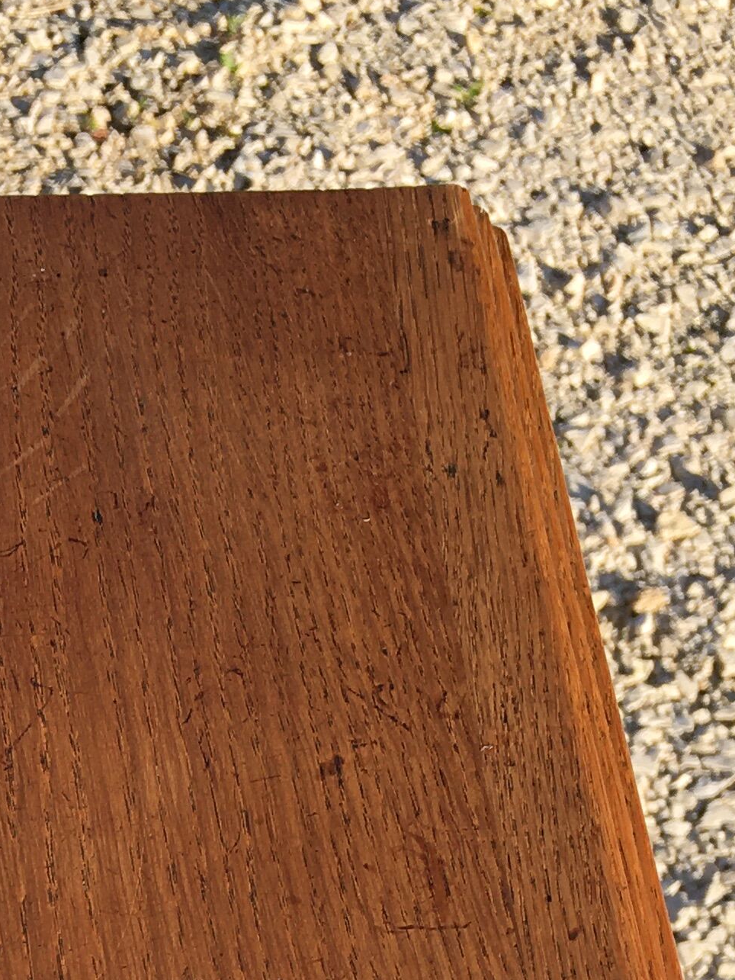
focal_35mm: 91
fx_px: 2576
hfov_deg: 15.7
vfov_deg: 19.1
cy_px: 1425
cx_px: -119
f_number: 2.2
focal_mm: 4.15
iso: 25
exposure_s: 1/827
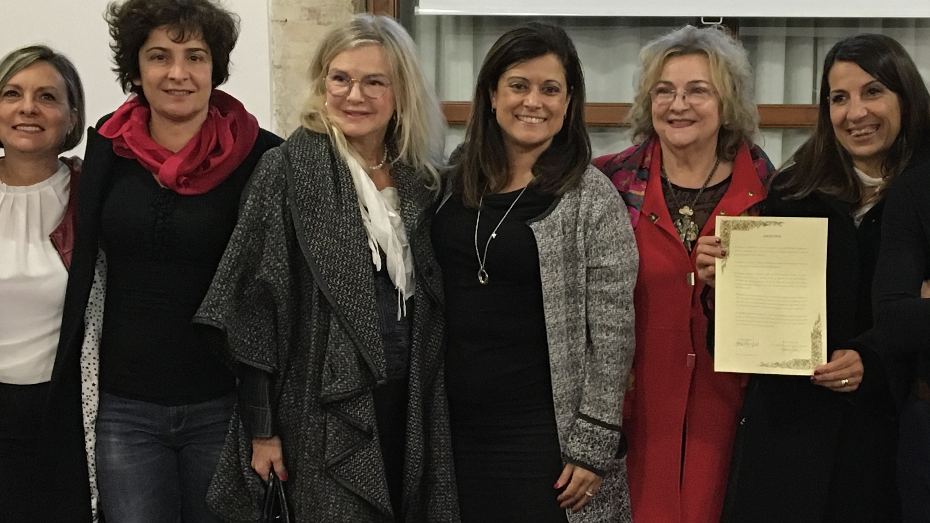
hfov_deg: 30.8
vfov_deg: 17.7
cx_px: 610
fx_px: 1677
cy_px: 362
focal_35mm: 68
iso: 200
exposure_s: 1/24
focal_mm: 4.15
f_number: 2.2
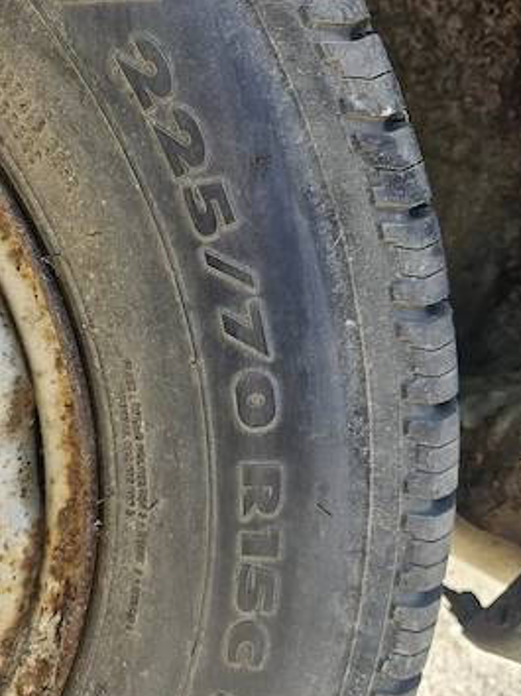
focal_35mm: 26
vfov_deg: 67.3
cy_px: 358
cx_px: 232
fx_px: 522
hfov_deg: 52.9
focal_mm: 5.4
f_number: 1.8
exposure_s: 1/172
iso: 25
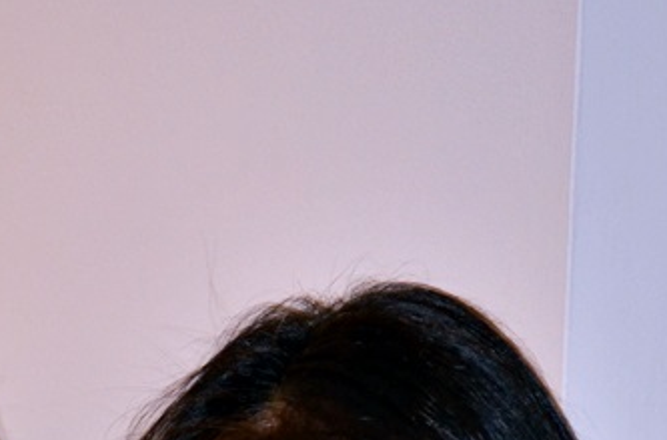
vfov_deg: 4.8
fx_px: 5284
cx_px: 206
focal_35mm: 286
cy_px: 466
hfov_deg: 7.2
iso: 800
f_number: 4.2
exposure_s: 1/60
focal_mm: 62
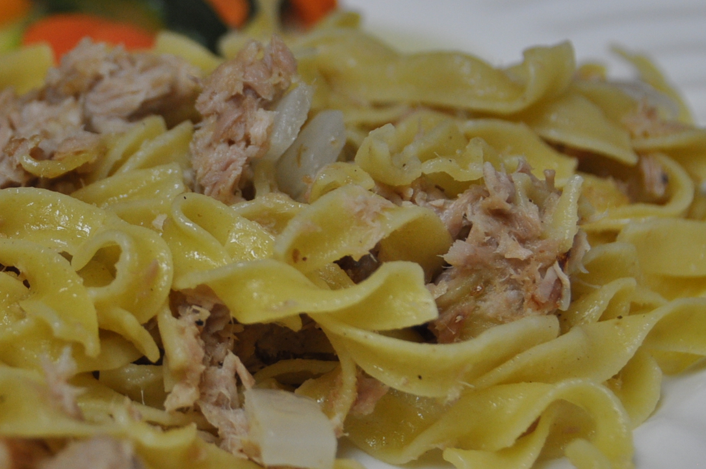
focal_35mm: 148
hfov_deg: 13.8
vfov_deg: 9.3
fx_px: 2900
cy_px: 210
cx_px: 100
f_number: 4.8
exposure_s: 1/60
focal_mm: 50
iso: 500
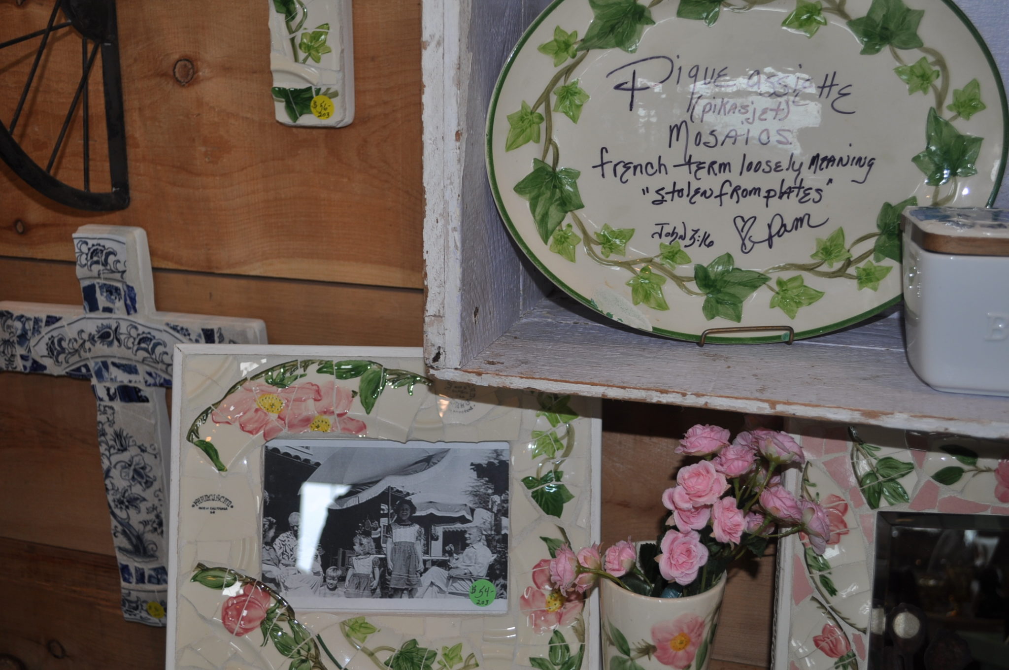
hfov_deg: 49.6
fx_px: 1092
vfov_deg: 34.1
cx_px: 504
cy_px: 335
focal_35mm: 39
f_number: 4.2
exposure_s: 1/60
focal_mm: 26
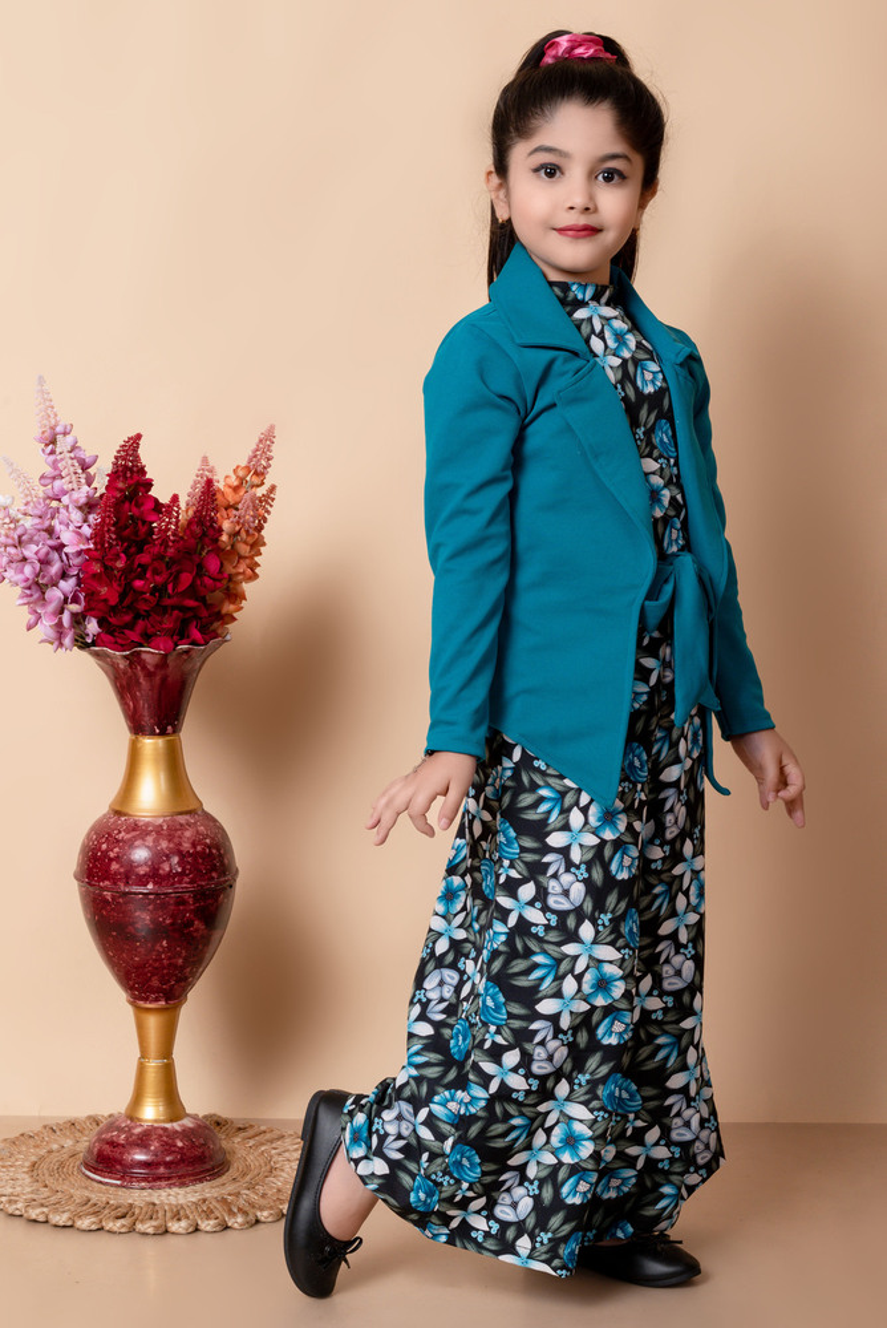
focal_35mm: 70
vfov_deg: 28.8
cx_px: 444
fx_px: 2583
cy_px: 664
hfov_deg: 19.5
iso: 320
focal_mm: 70
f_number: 13
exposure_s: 1/160
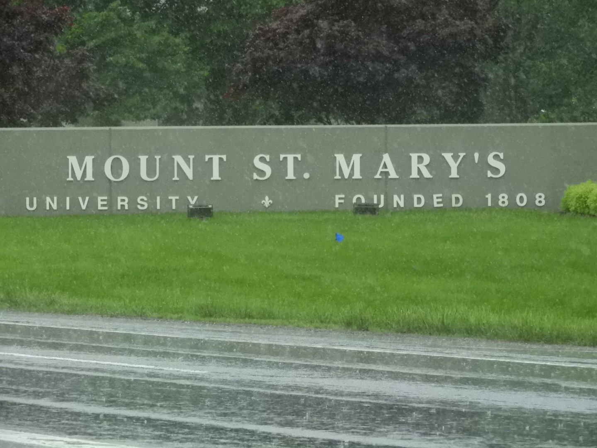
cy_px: 224
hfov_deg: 6.6
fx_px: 5174
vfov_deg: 5.0
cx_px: 298
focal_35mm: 300
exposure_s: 1/1250
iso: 1600
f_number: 5.5
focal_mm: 53.7
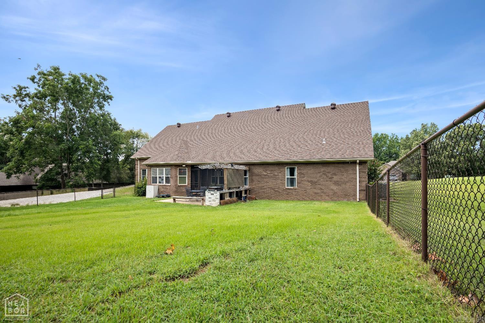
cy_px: 162
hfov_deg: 96.7
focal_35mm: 16
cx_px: 242
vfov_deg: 73.7
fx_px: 216
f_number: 5.6
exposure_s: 1/1000
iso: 1000
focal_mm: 16
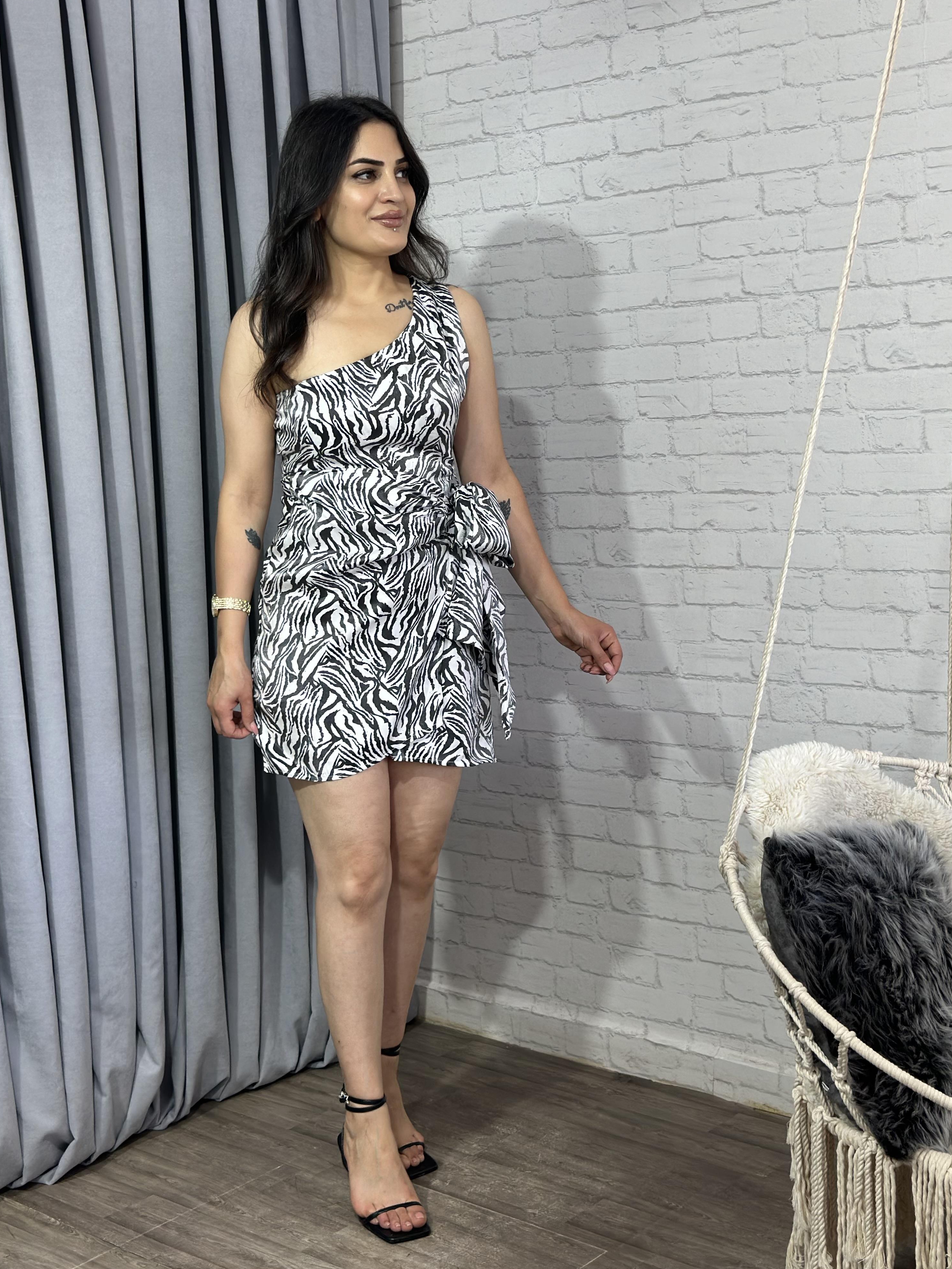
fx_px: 1797
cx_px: 468
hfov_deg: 29.7
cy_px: 635
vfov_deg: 38.9
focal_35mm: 49
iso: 80
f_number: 1.78
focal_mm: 6.86
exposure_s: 1/129
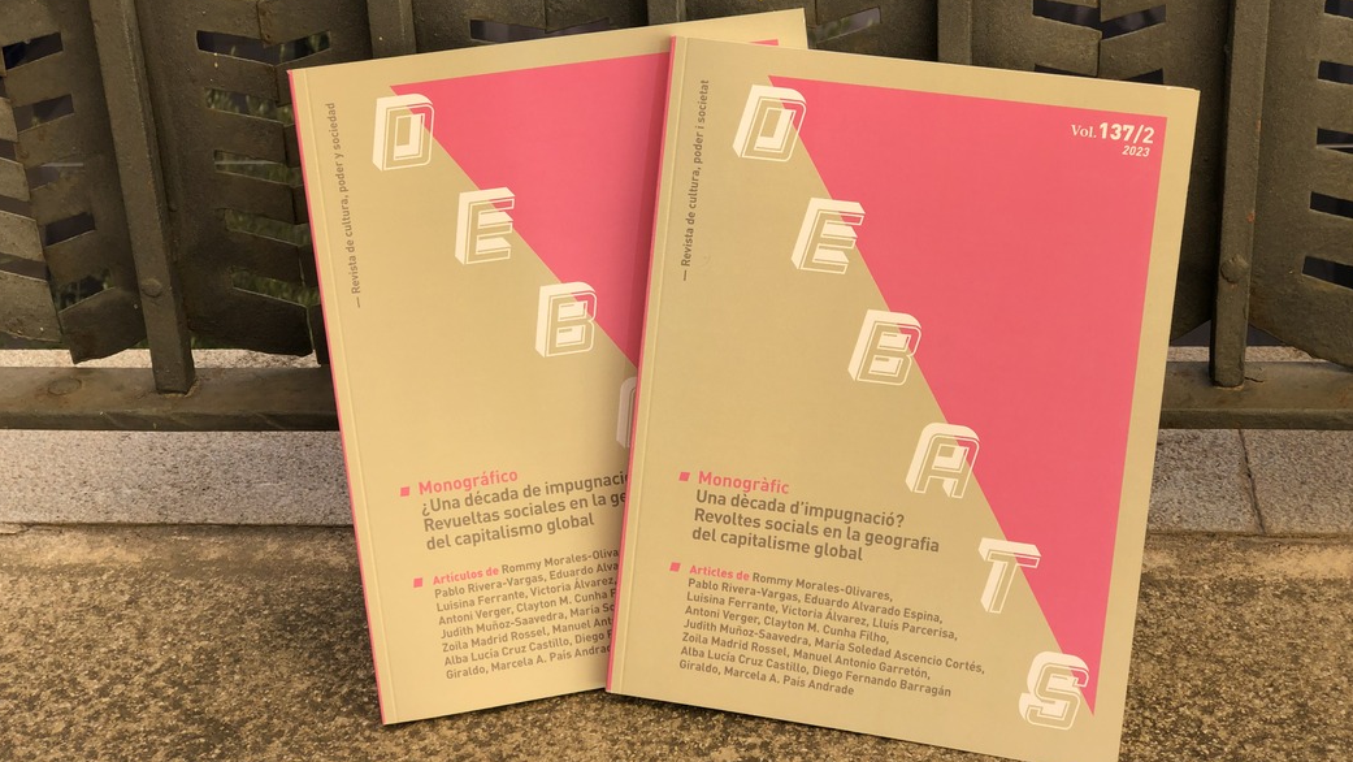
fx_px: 2261
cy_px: 311
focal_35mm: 63
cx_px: 682
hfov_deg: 33.3
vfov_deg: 19.1
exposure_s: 1/264
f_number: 2.8
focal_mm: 6.6
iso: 20
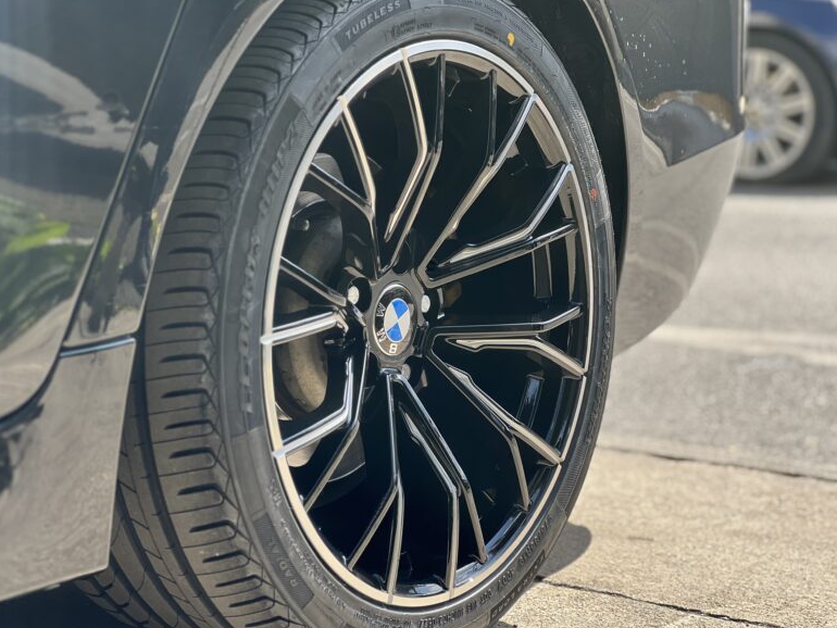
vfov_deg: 18.4
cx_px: 411
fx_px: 1935
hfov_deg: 24.4
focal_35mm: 80
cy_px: 315
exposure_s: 1/160
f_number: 2.8
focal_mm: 9
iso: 32
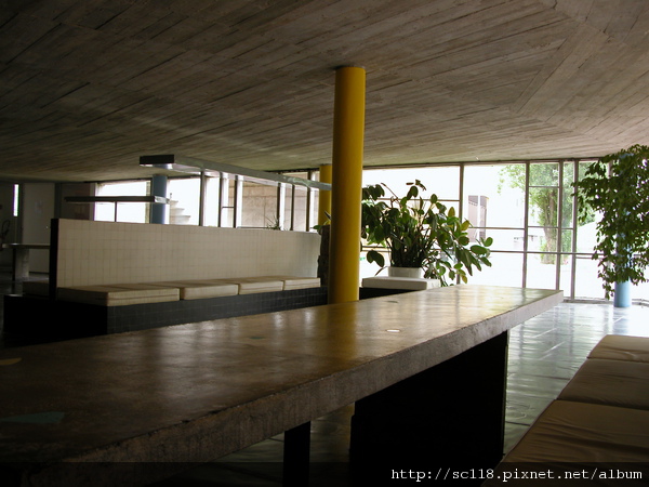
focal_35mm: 35
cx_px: 324
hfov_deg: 52.6
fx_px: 656
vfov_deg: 40.7
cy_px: 244
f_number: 2.8
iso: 100
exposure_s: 1/26.6
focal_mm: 8.9
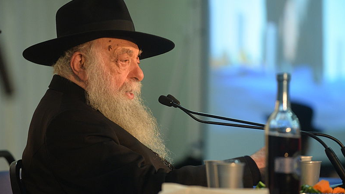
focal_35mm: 211
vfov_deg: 5.8
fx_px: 1930
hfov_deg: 10.2
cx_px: 172
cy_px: 112
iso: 2500
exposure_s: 1/80
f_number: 4
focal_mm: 200
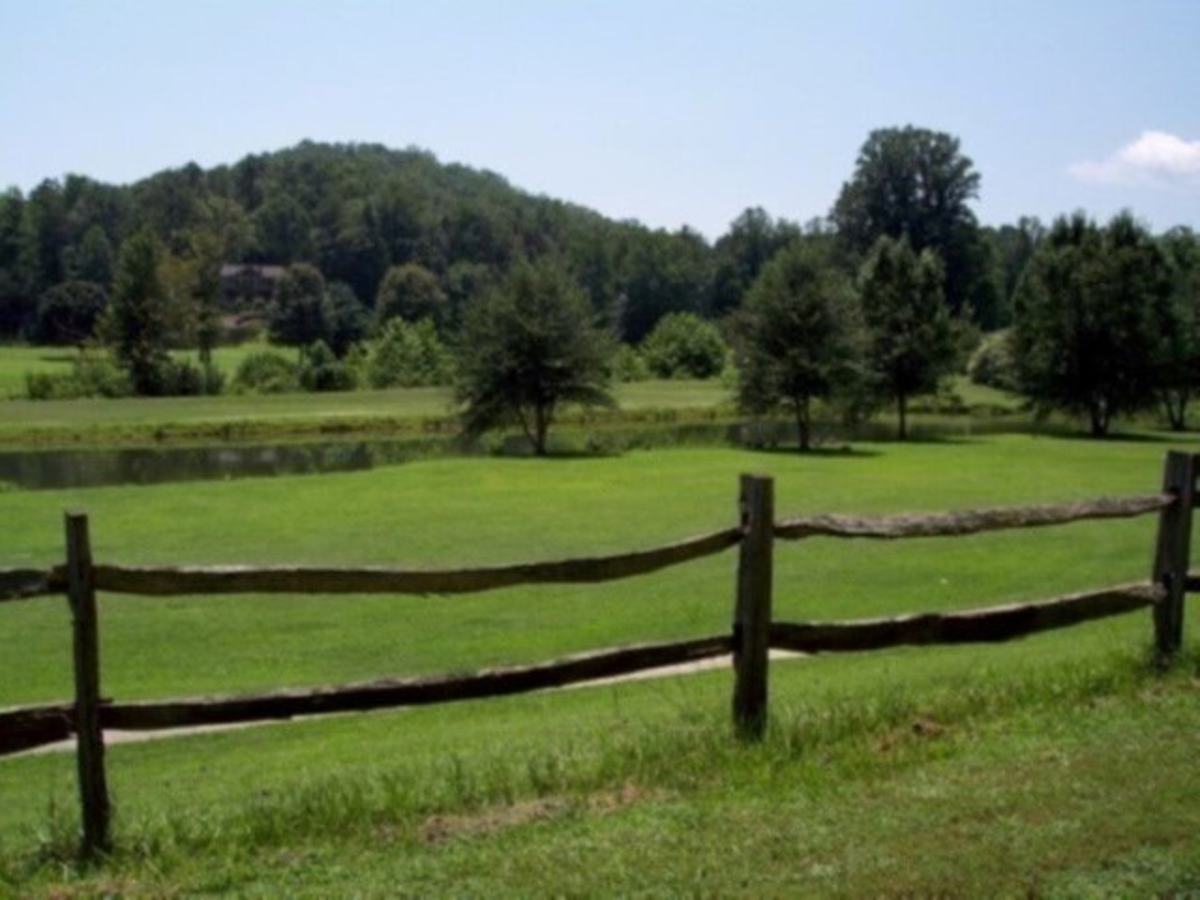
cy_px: 450
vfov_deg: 37.7
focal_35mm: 38
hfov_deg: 49.0
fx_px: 1317
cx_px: 600
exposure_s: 1/700
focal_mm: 8
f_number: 4.8
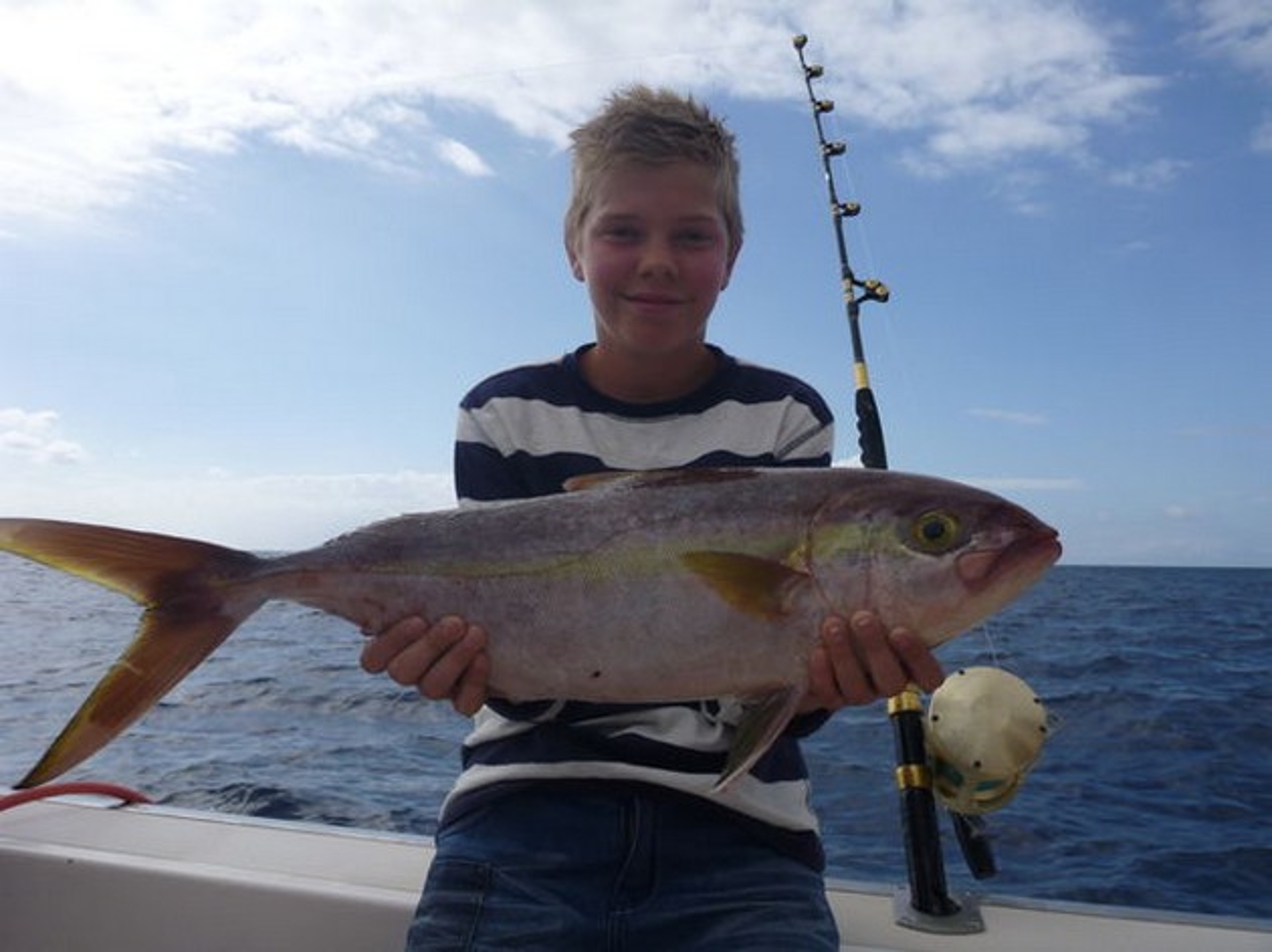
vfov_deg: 49.7
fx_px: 1028
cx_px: 636
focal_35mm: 28
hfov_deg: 63.5
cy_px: 476
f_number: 10
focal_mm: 4.9
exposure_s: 1/200
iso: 100
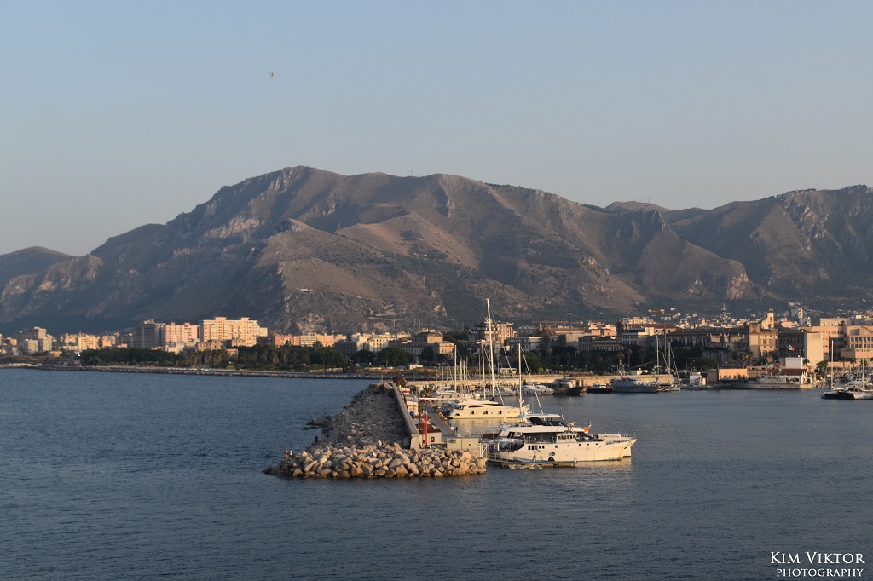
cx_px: 436
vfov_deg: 21.6
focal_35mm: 63
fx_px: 1527
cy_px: 290
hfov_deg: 31.9
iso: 200
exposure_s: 1/250
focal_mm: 42
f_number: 8
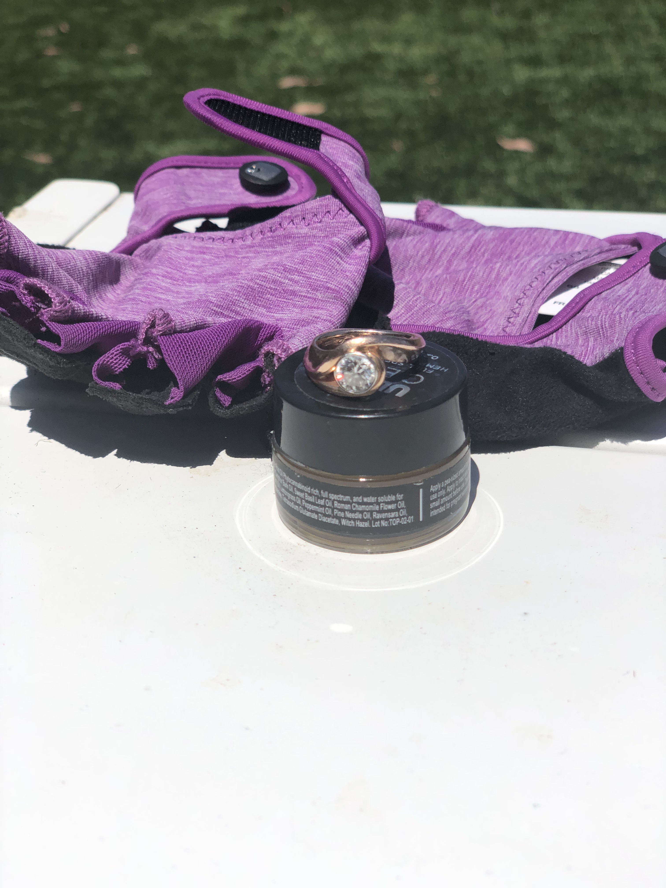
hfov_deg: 28.0
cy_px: 444
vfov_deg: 36.8
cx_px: 333
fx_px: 1334
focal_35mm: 52
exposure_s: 1/3205
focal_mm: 6
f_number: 2.4
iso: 16
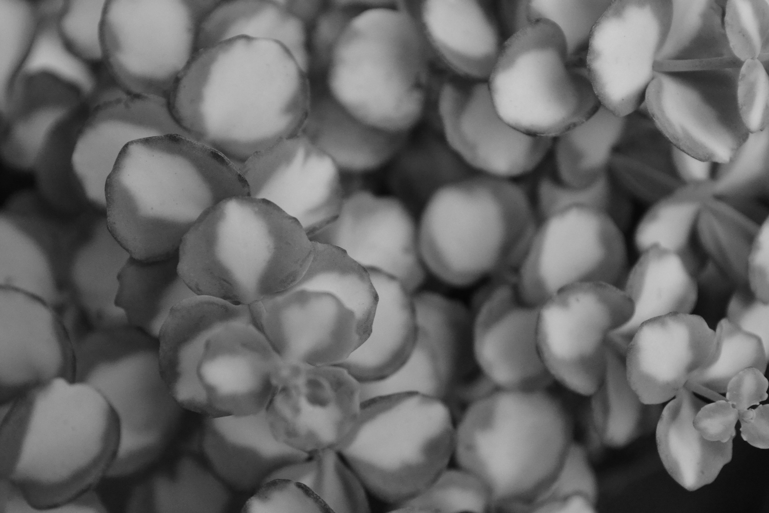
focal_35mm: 82
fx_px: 1762
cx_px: 384
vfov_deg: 16.6
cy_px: 256
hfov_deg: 24.6
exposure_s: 1/80
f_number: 7.1
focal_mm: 55
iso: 3200
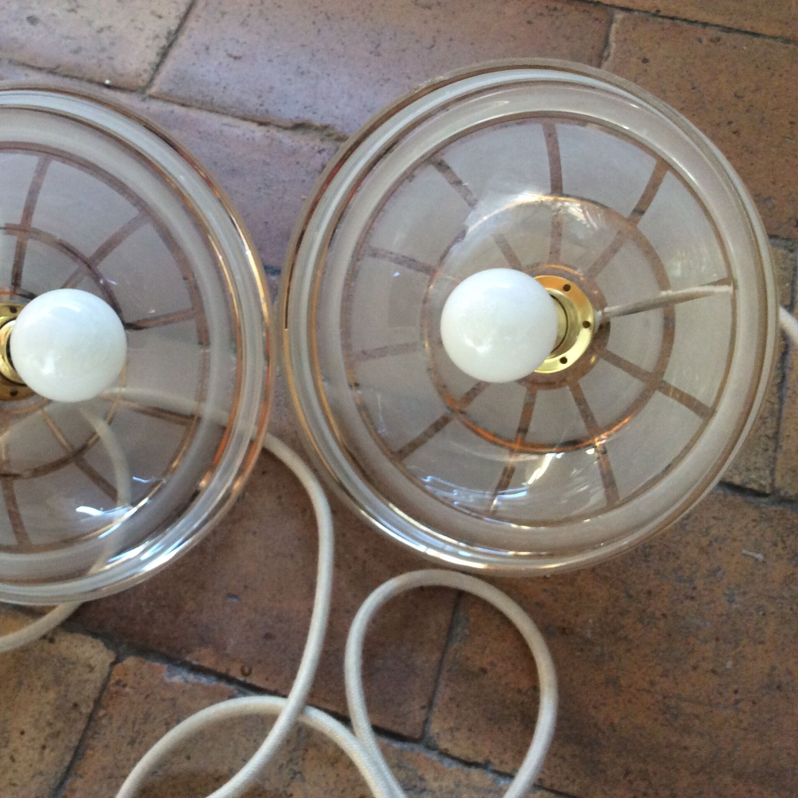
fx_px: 991
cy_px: 398
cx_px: 275
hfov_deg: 43.3
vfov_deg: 43.9
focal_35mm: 38
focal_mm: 3.3
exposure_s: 1/25
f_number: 2.4
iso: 125
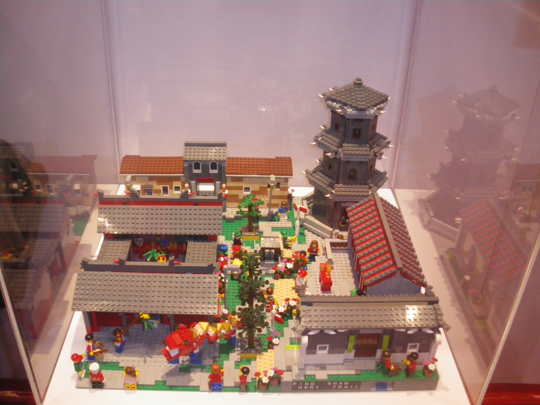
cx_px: 270
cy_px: 202
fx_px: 562
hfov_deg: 51.4
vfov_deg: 39.7
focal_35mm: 36
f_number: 3.5
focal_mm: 6.3
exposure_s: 1/50
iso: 400
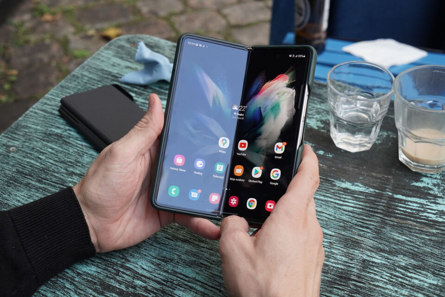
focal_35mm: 58
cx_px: 222
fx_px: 717
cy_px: 148
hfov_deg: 34.5
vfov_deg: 23.4
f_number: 8
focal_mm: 58
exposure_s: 1/160
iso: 1000
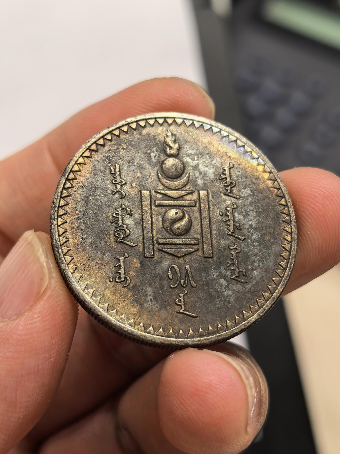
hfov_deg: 27.0
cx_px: 170
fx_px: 707
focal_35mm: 54
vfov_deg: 35.5
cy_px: 227
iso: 250
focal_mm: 6.98
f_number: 2
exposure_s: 1/100
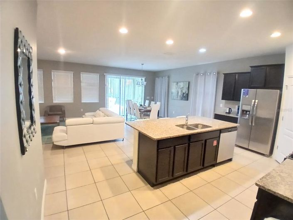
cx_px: 146
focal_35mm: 17
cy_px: 110
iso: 500
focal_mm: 1.4
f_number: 2.2
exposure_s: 1/24
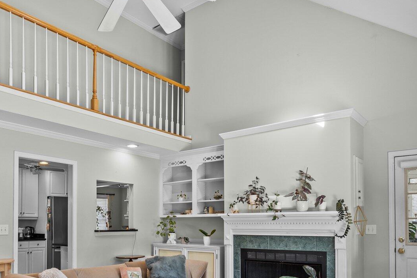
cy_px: 213
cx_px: 166
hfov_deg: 59.8
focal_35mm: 31
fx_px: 359
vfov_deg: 40.9
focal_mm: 16
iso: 500
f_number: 4
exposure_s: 1/13
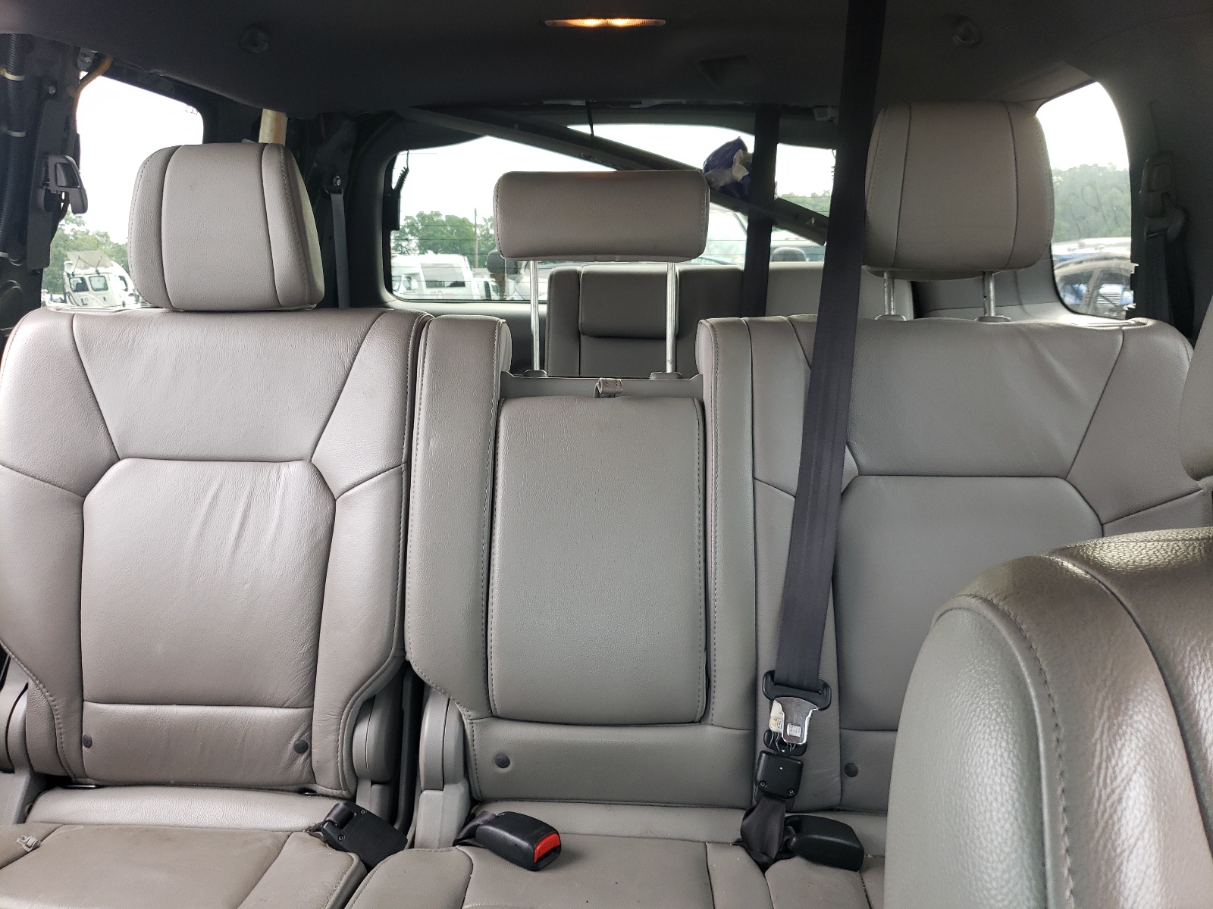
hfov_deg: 67.3
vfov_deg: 53.1
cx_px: 606
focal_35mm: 26
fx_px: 911
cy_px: 454
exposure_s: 1/120
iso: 90
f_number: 1.5
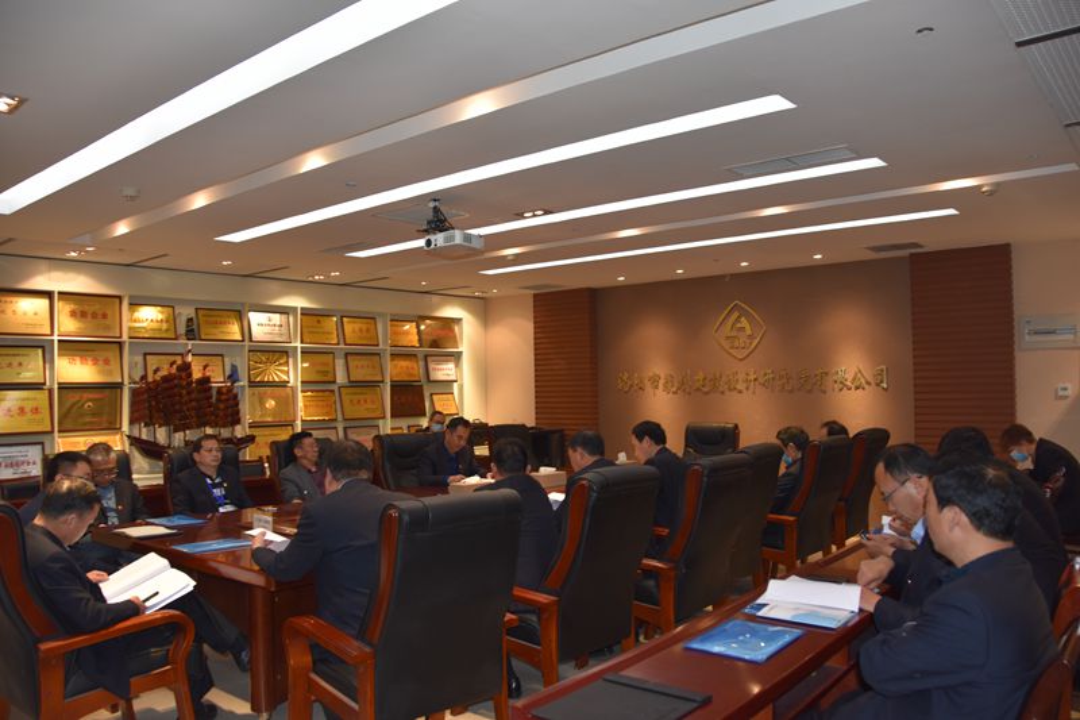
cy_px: 360
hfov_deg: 67.4
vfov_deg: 47.9
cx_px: 540
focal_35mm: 27
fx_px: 810
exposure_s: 1/60
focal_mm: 18
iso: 450
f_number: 3.5
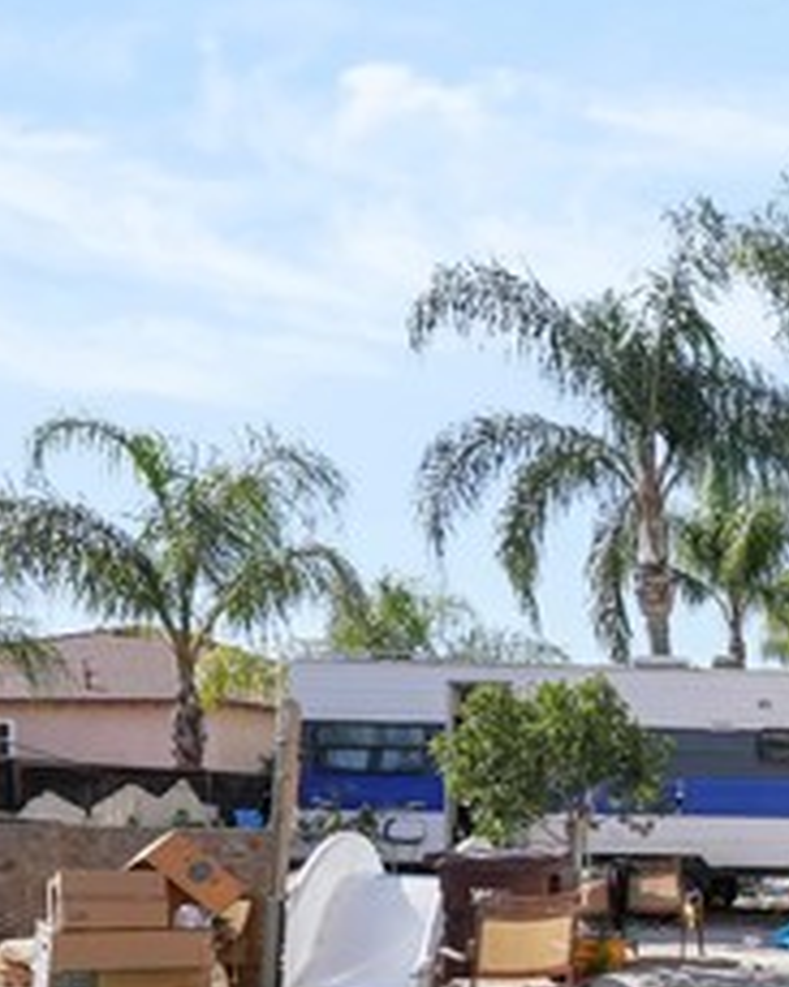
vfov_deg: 42.3
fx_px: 1227
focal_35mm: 42
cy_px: 756
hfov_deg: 27.8
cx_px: 1091
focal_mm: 16
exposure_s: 1/200
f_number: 9
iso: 100
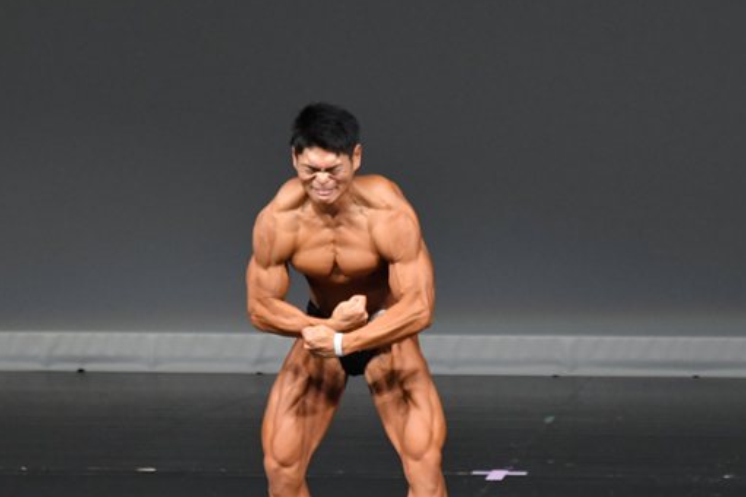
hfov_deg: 4.3
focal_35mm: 478
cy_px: 338
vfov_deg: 2.9
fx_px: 9898
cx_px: 350
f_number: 5.6
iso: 4000
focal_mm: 210
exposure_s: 1/400
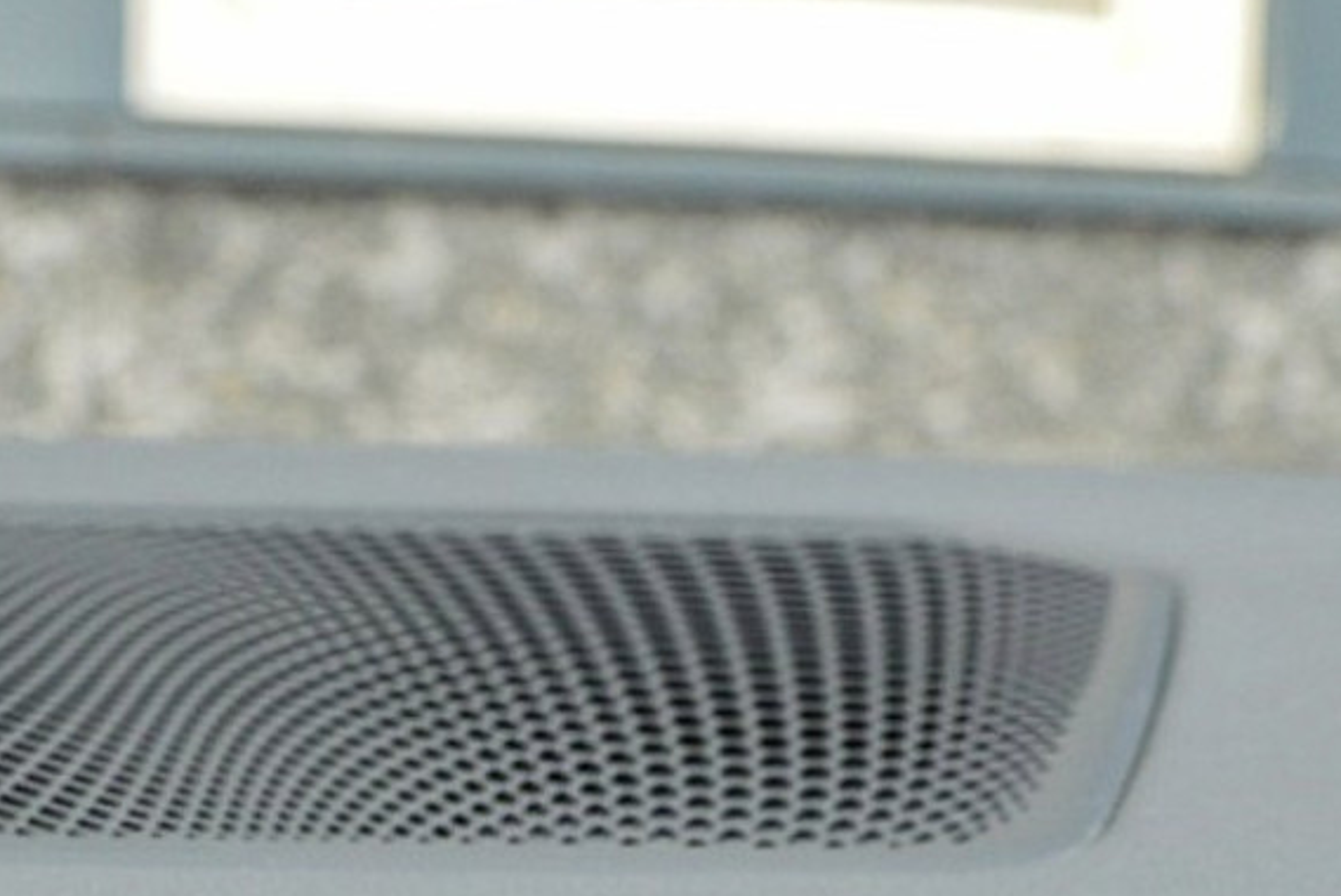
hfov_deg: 14.0
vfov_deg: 9.1
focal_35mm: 147
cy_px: 1386
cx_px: 467
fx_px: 5467
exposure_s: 1/60
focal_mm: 29
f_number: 8
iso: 400
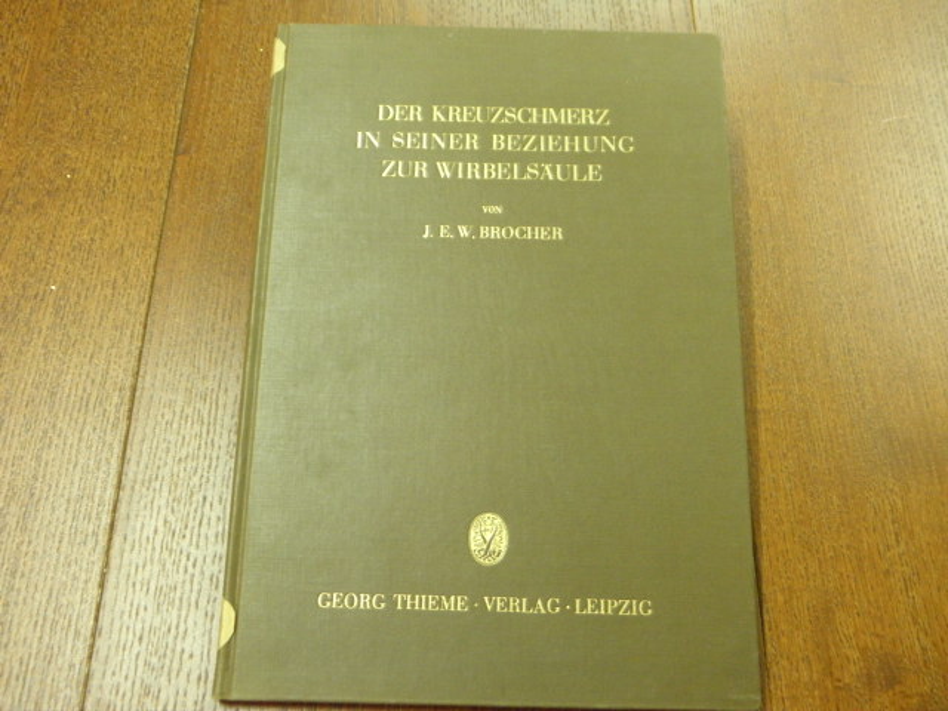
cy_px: 356
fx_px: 1068
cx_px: 474
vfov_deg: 36.8
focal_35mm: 39
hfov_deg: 47.9
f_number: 3.8
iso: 400
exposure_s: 1/6
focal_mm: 7.1
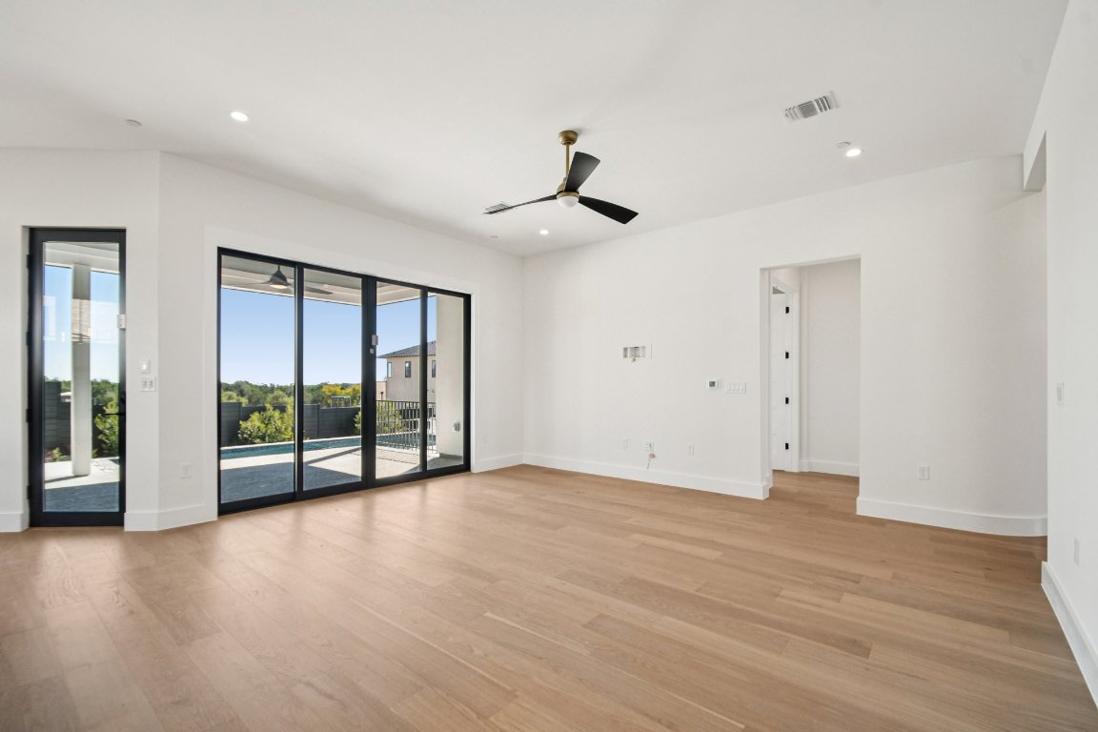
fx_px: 457
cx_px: 549
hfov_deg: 100.4
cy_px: 366
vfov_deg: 77.3
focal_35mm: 15
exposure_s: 1/60
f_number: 8
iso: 400
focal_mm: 10
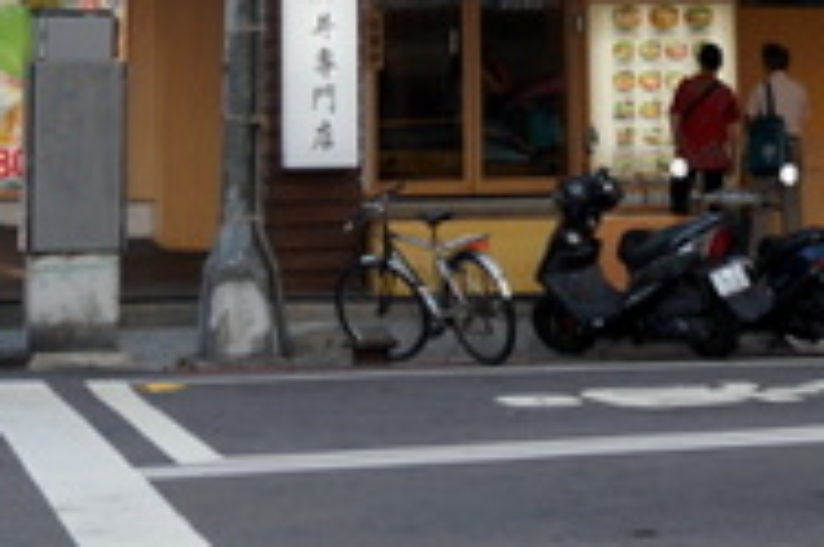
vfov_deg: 10.5
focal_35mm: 123
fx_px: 2810
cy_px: -382
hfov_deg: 16.7
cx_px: 436
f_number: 6.3
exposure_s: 1/160
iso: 250
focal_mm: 24
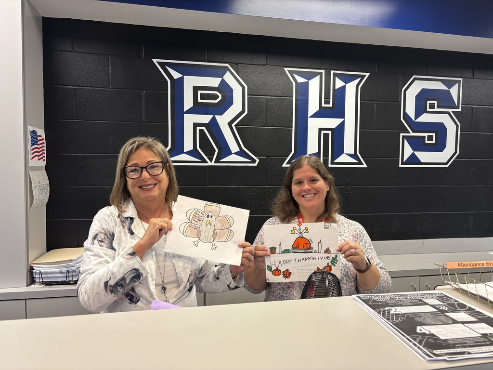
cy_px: 185
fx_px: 370
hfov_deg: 67.3
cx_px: 246
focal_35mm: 26
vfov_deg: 53.1
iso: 80
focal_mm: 5.96
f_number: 1.6
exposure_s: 1/60
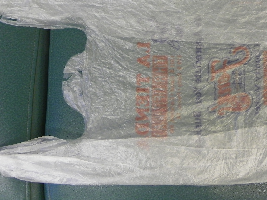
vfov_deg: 37.5
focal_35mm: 38
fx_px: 293
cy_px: 76
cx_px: 155
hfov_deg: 48.8
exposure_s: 1/30
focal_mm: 4.6
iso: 125
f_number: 2.8
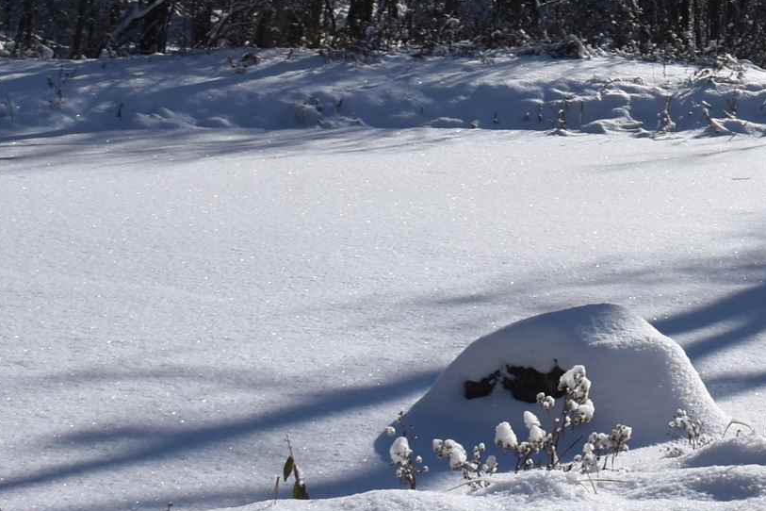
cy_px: -246
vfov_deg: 12.8
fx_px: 2170
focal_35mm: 102
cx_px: 853
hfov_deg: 19.2
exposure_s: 1/250
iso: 100
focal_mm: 18
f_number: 9
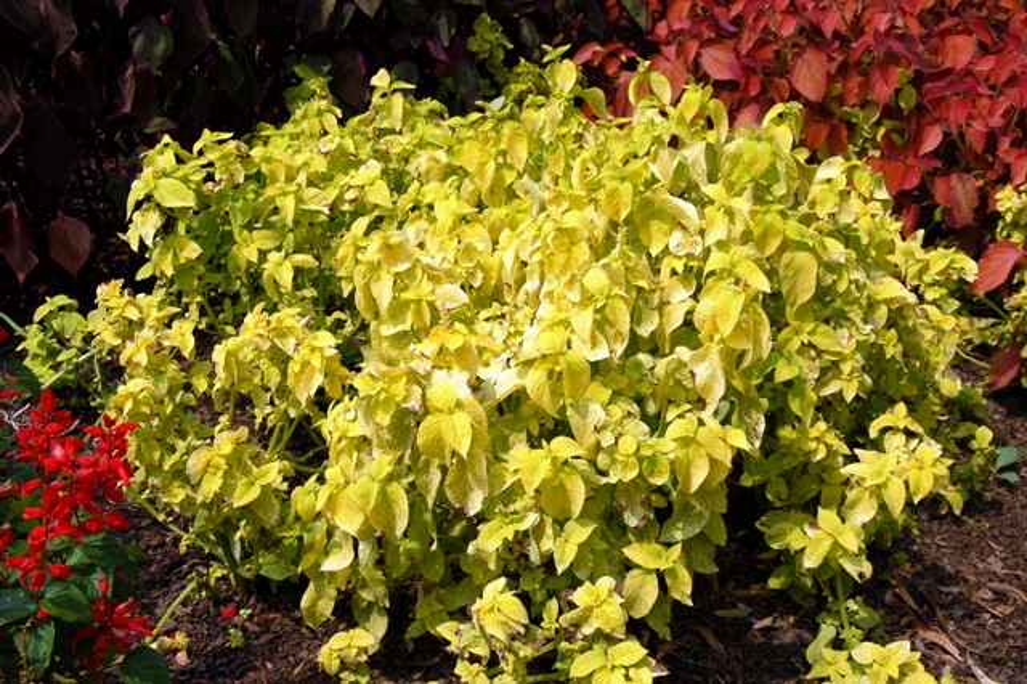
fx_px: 1112
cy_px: 342
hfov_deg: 49.6
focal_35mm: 39
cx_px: 514
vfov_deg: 34.2
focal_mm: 26
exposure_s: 1/500
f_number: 11
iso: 200
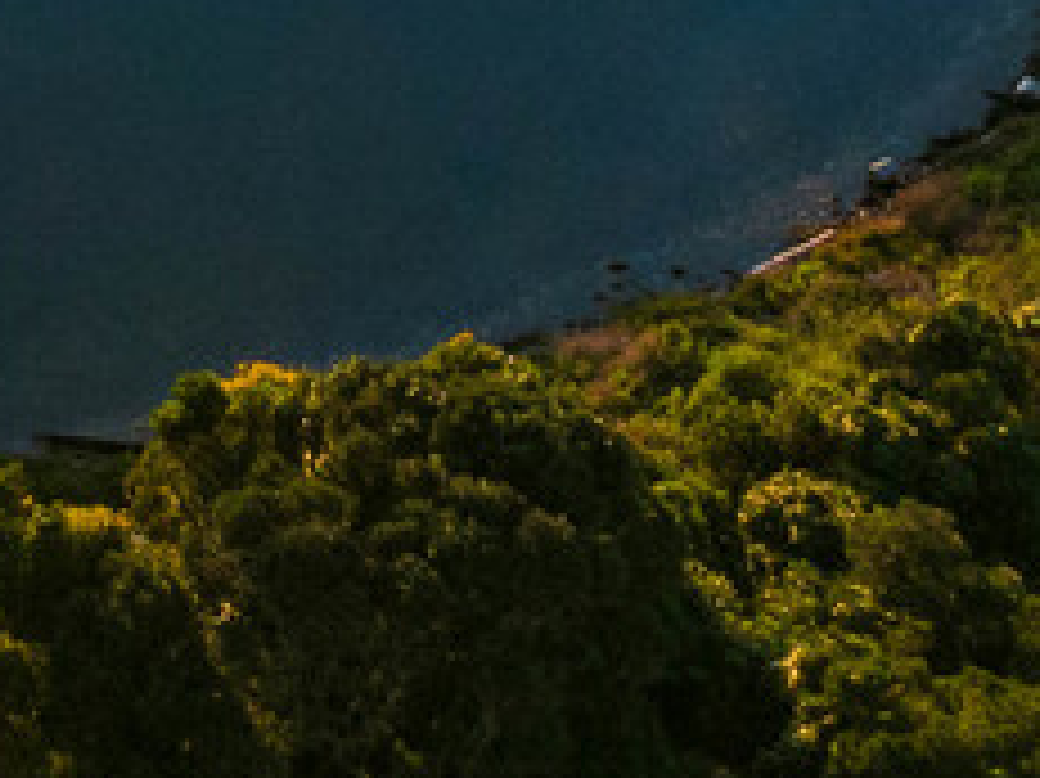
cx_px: -1076
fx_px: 4985
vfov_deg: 7.6
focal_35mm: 166
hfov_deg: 10.8
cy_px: -1677
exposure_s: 1/120
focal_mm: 12.3
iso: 100
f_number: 9
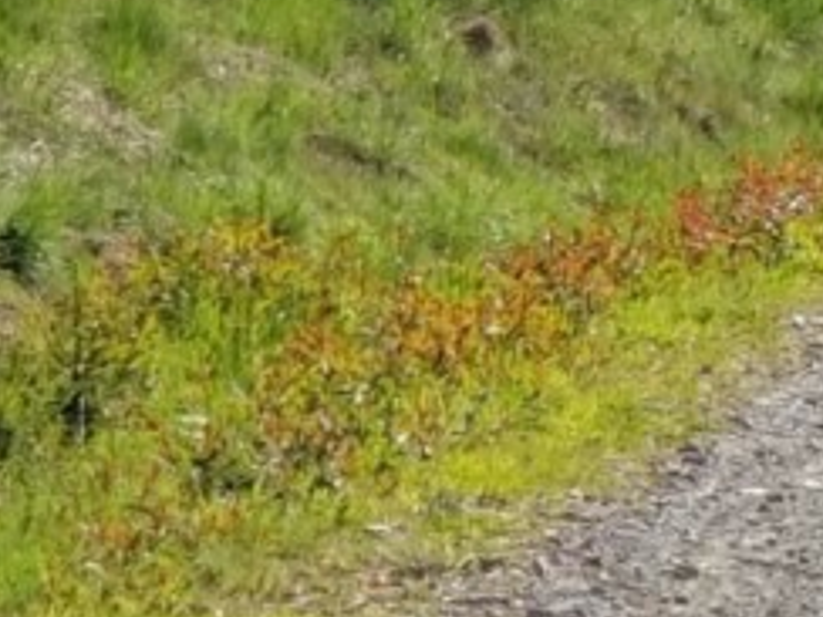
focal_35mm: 307
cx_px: 2047
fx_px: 7299
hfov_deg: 6.1
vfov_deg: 4.8
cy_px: -607
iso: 25
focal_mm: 6
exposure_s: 1/1176
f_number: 2.4
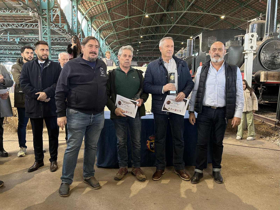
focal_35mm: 26
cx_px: 140
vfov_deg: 53.0
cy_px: 105
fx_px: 210
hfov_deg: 67.3
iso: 100
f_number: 1.5
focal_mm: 5.7
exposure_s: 1/50
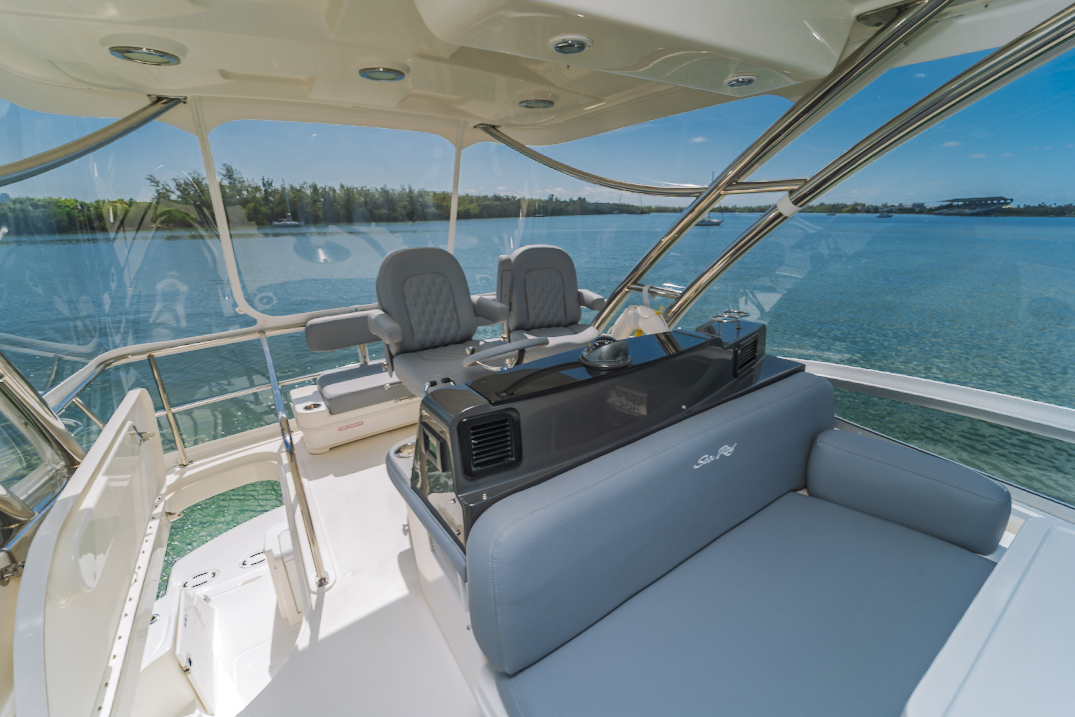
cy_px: 358
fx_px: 418
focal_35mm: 14
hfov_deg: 104.3
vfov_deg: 81.2
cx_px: 538
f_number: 8
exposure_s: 1/250
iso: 100
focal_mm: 14
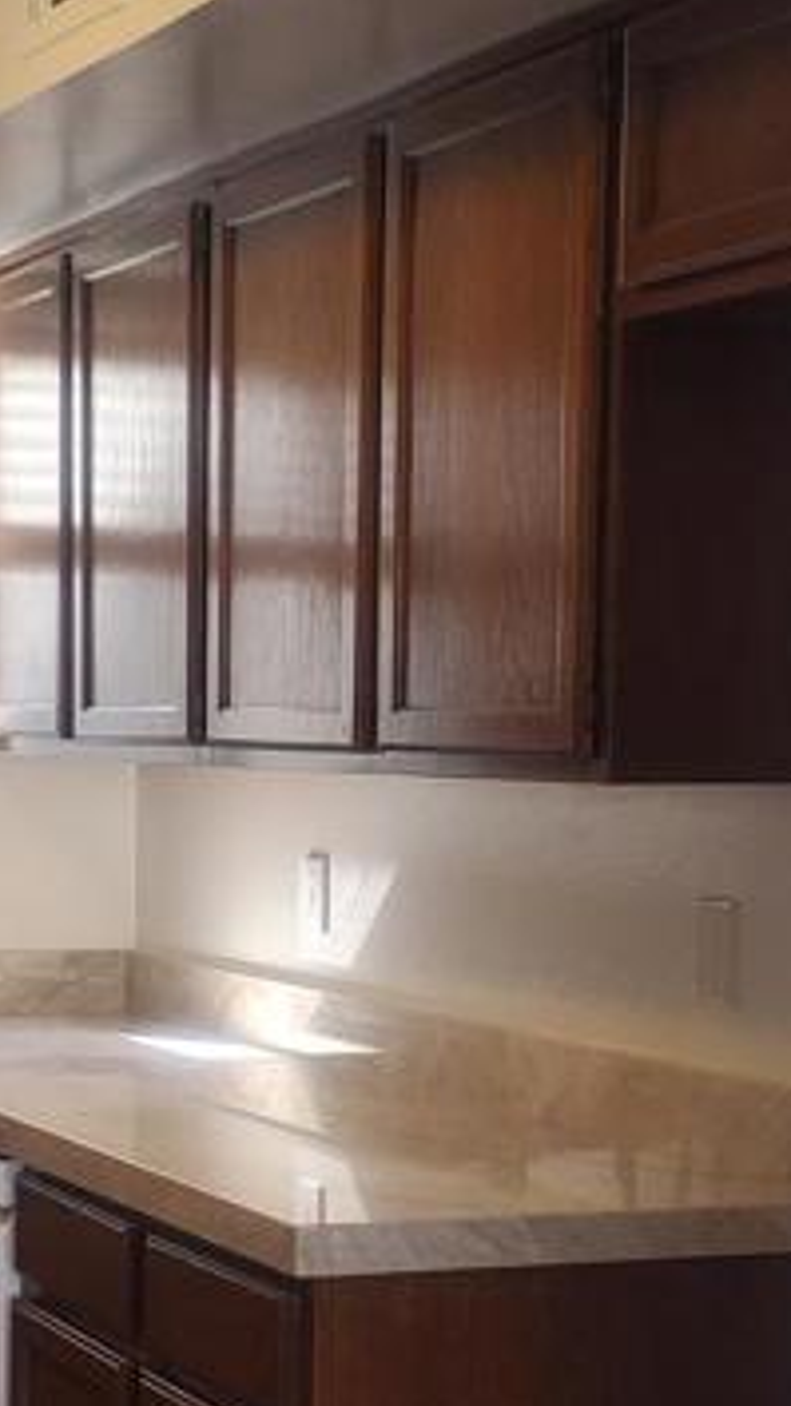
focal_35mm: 82
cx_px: 183
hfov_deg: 14.7
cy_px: 981
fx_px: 3059
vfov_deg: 25.7
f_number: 2.4
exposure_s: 1/120
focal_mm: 4.3
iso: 160
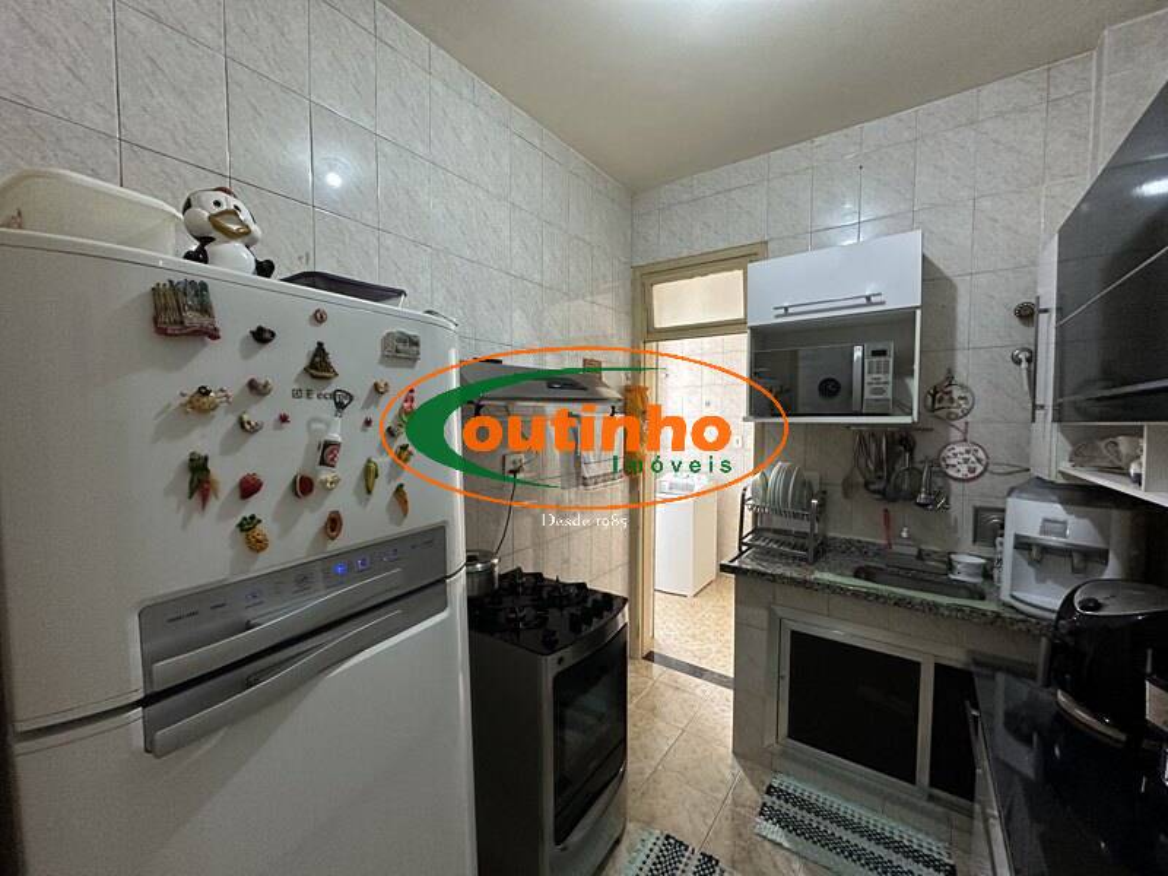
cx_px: 584
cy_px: 438
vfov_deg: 85.7
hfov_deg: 102.1
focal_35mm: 14
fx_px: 472
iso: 320
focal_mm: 2.22
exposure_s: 1/60
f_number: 2.2
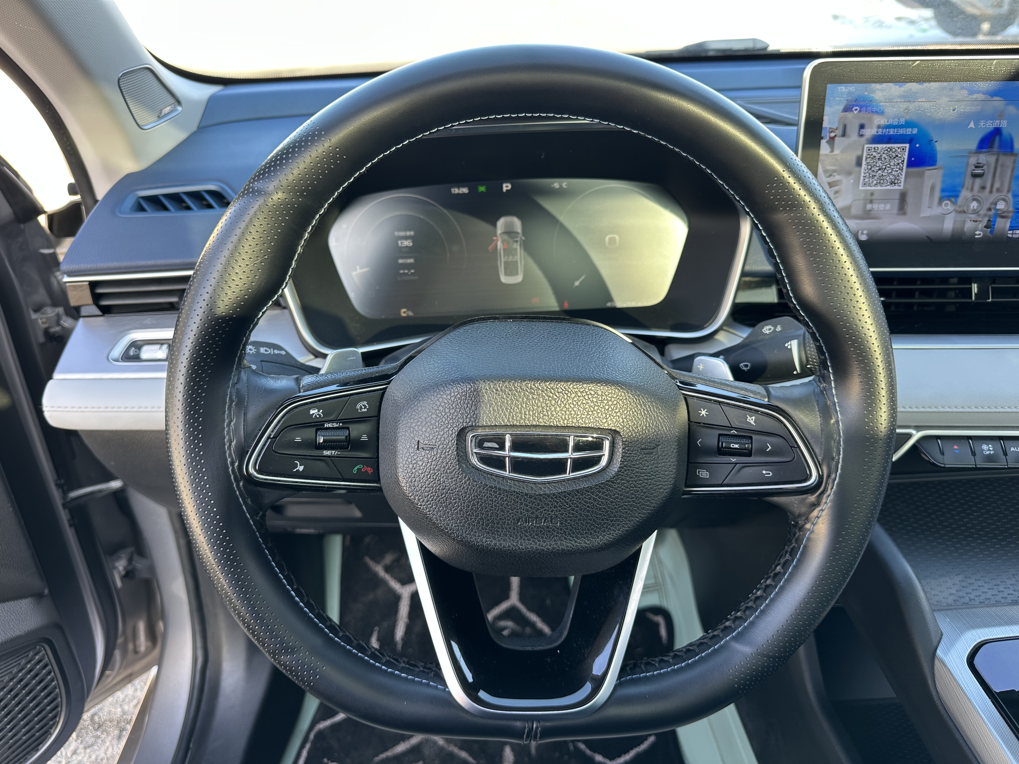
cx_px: 510
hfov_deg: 71.6
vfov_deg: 56.8
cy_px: 382
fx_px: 706
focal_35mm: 24
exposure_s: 1/121
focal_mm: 6.86
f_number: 1.78
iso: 80
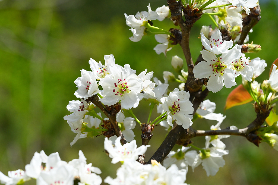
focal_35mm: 120
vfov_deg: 11.4
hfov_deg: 17.1
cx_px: 139
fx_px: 926
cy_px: 92
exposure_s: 1/1600
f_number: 11
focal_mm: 120
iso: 1250
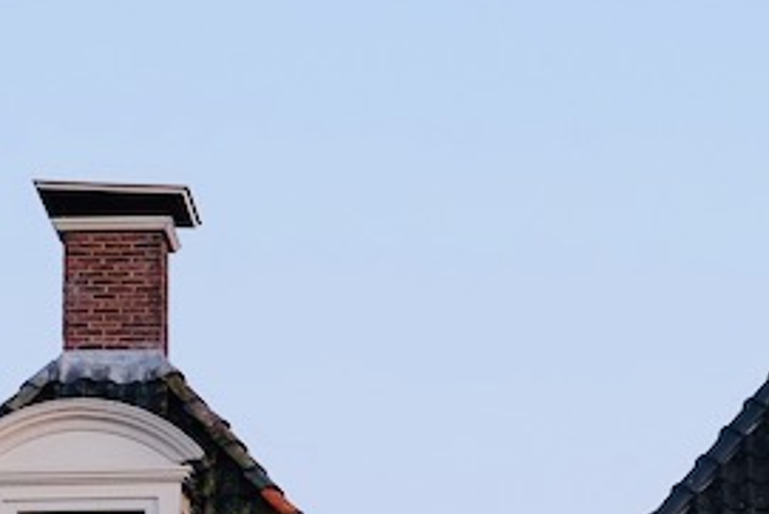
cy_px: 806
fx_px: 5343
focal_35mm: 250
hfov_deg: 8.2
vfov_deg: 5.4
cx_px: 636
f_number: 4
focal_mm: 35
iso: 1600
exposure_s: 1/120
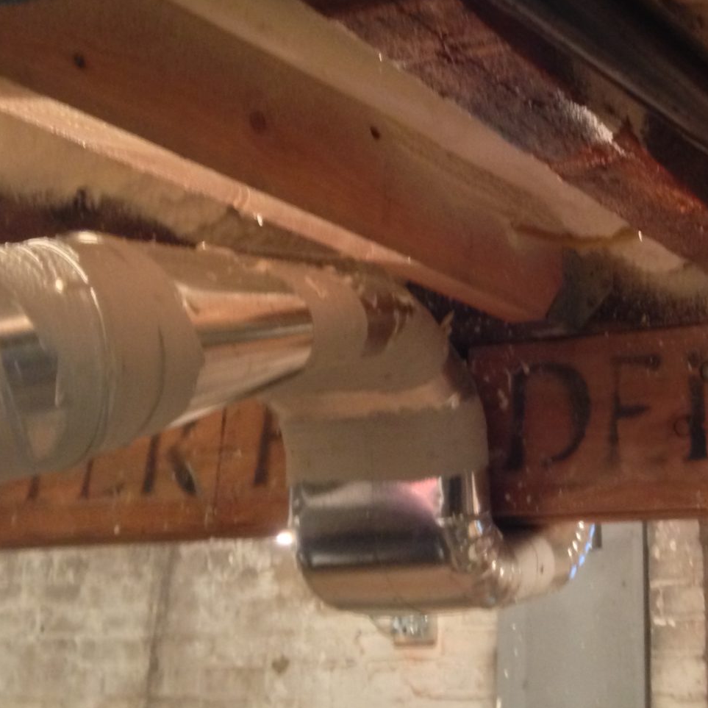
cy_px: 186
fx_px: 1435
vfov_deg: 27.4
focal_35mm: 62
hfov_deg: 26.9
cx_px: 609
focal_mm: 4.12
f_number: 2.4
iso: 320
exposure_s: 1/20
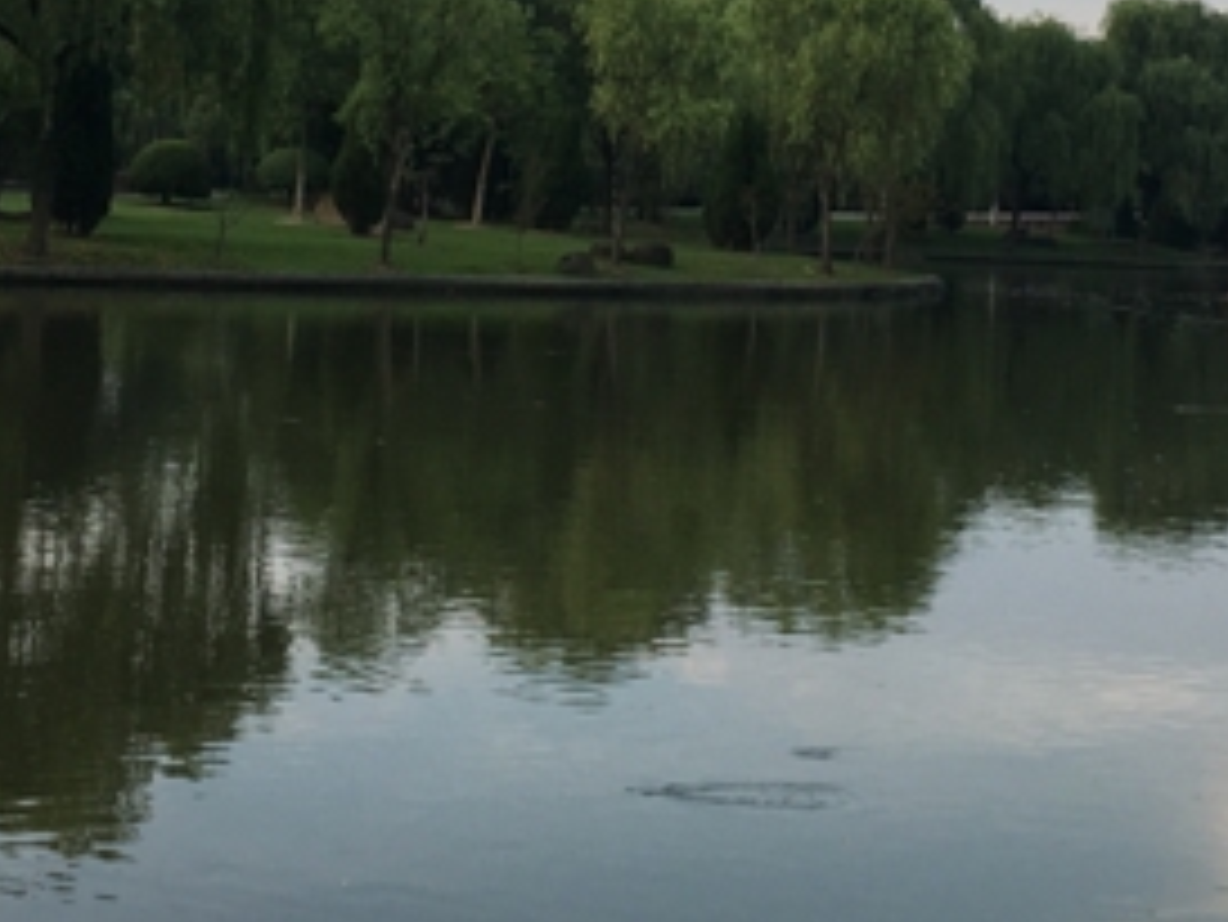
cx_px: 643
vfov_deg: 16.6
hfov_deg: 23.0
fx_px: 3017
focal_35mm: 85
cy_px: -184
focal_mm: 4.15
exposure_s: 1/204
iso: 25
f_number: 2.2
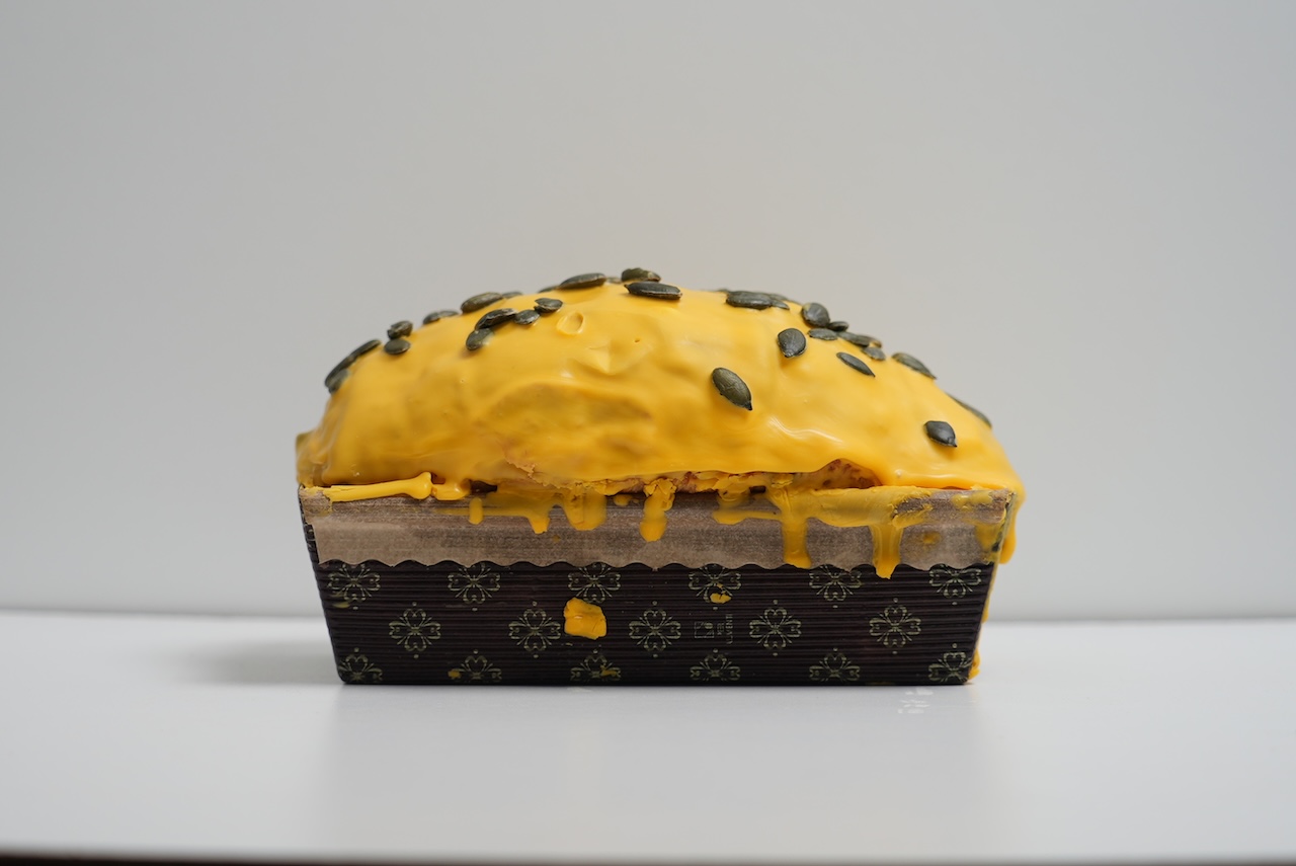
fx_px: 3926
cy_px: 433
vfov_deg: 12.6
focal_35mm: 109
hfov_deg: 18.7
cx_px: 648
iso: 200
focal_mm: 73
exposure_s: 1/160
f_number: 4
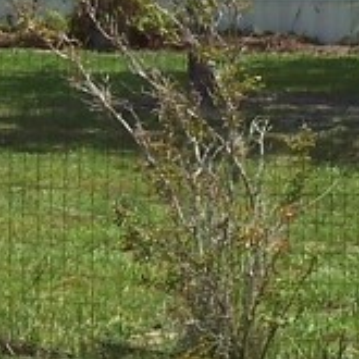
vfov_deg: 9.3
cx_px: 289
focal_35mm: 186
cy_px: -57
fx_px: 2182
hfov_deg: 9.4
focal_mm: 5.6
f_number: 5.6
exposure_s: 1/500
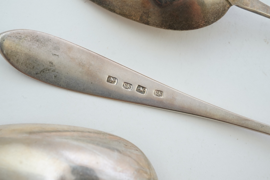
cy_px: 90
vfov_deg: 29.9
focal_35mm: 45
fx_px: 337
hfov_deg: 43.6
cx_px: 135
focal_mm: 30
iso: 400
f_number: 13
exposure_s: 1/50
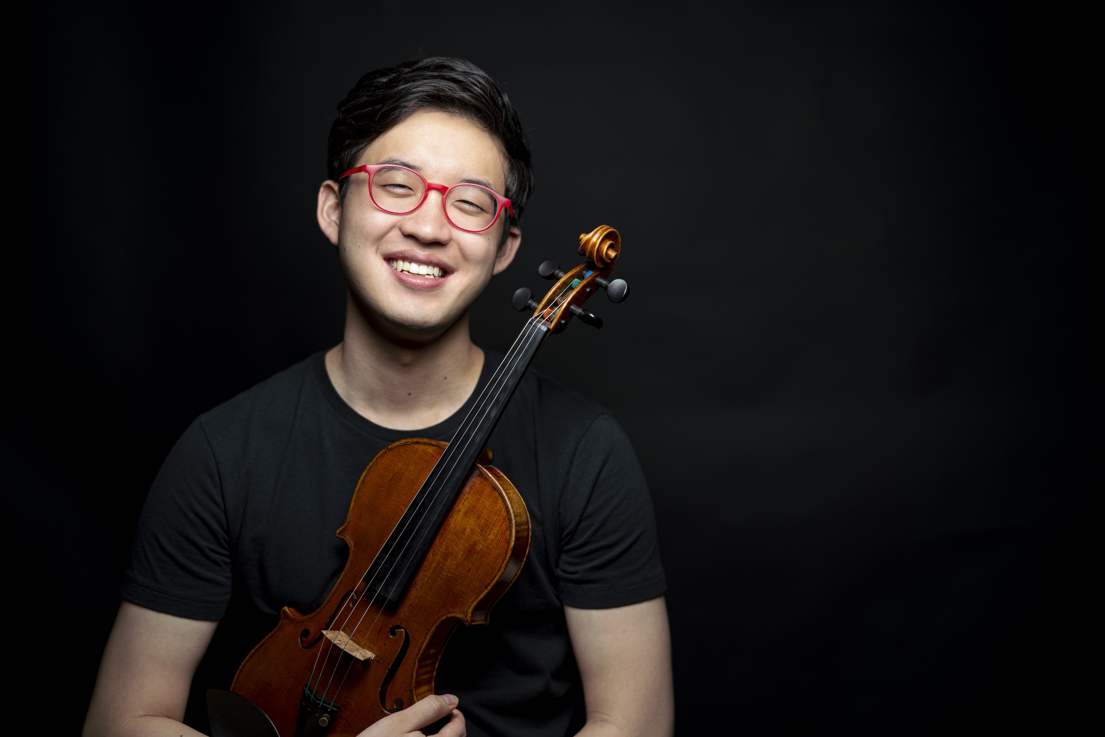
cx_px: 552
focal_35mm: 50
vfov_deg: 27.0
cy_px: 368
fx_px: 1535
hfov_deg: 39.6
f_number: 1.8
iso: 200
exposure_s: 1/160
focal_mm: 50
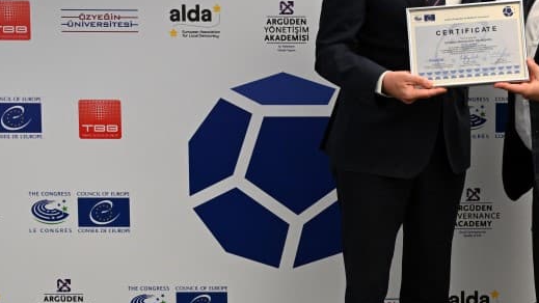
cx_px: 411
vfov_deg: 15.1
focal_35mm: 80
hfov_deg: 26.1
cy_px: 106
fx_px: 1146
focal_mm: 34.5
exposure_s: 1/800
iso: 3200
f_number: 4
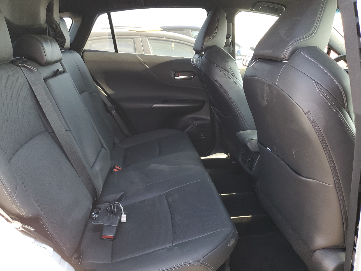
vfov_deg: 53.1
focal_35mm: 26
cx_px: 180
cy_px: 136
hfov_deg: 67.3
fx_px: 271
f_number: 1.5
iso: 86
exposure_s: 1/120
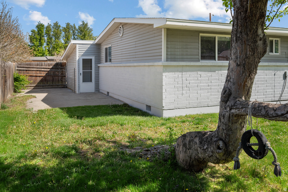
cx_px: 144
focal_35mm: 30
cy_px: 96
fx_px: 240
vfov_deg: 43.7
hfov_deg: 61.9
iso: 800
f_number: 8
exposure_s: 1/250
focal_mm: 30
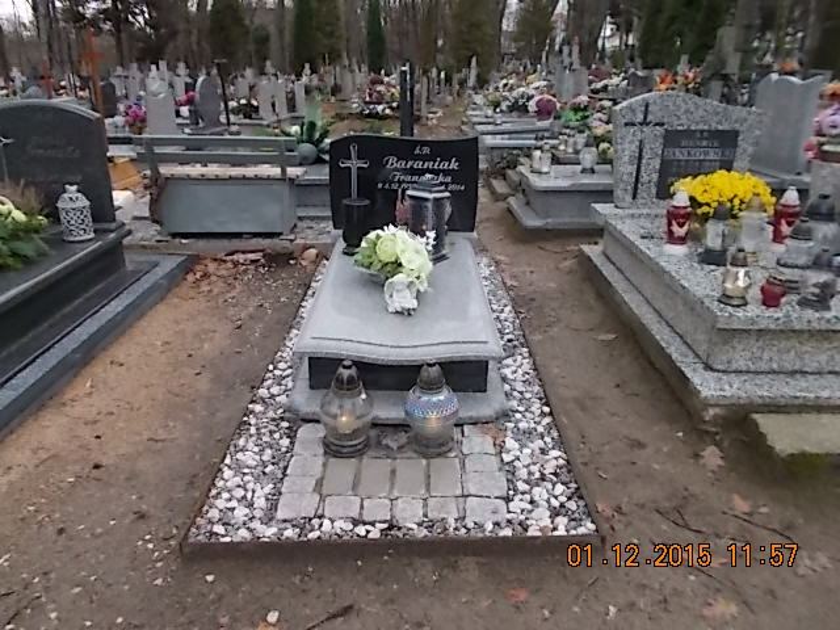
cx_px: 420
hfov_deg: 67.3
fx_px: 631
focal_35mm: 26
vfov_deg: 53.1
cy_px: 315
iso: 320
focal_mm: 4.6
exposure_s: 1/250
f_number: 3.2
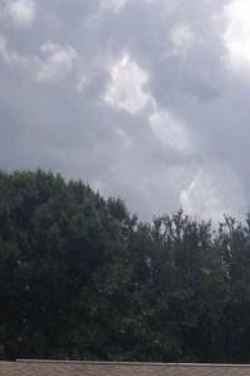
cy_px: 406
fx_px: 1260
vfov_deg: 16.4
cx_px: 284
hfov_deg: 11.2
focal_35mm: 121
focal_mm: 4.12
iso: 50
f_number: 2.4
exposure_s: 1/2169
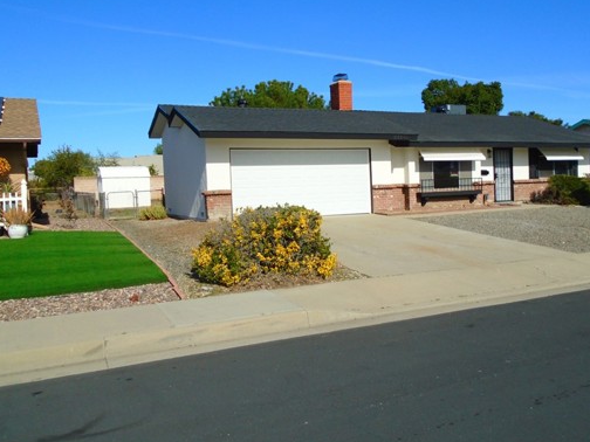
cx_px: 347
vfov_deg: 42.9
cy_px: 209
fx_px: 562
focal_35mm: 33
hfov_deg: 55.0
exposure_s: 1/250
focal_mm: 4.6
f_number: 8
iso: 100
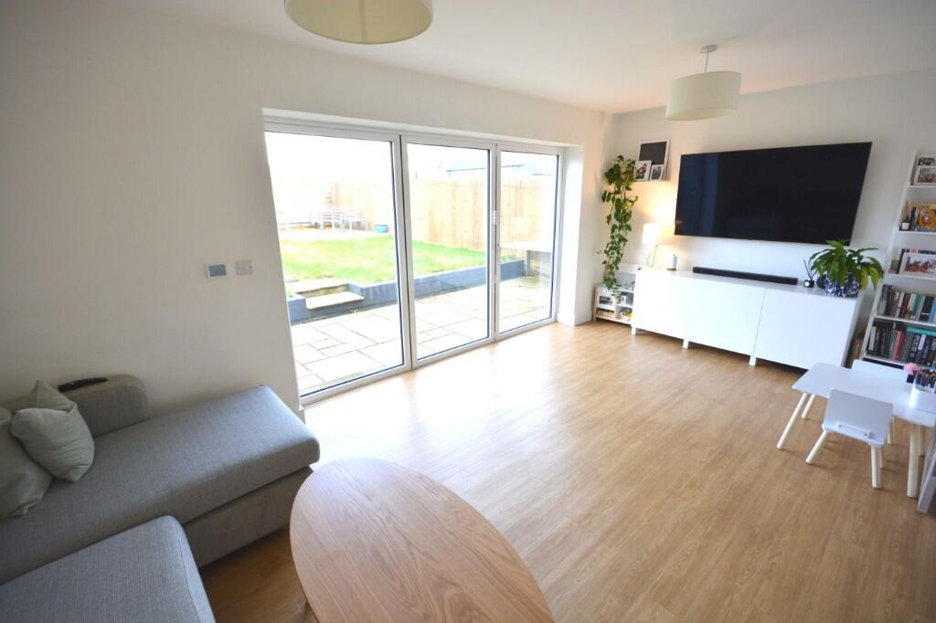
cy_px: 312
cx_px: 468
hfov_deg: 100.4
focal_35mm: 15
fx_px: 390
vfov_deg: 77.3
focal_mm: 10
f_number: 8
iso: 400
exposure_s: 1/60
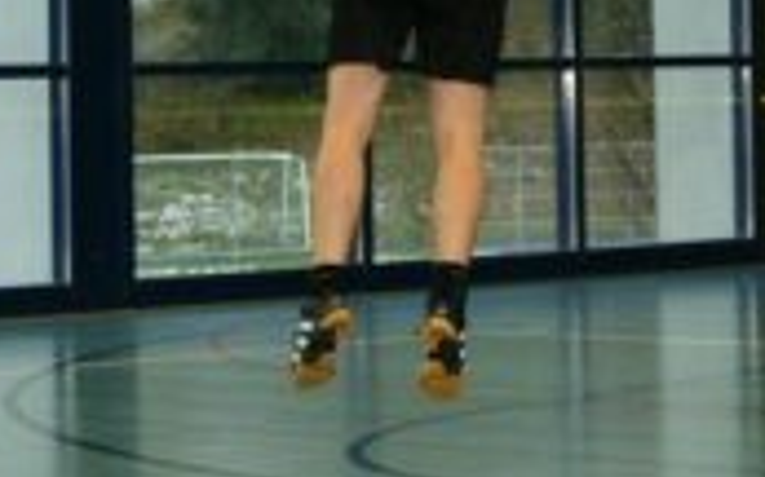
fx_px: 3627
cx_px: 900
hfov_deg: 11.8
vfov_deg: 7.5
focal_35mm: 174
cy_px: -139
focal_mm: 30
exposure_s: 1/500
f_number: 2.8
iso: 1600
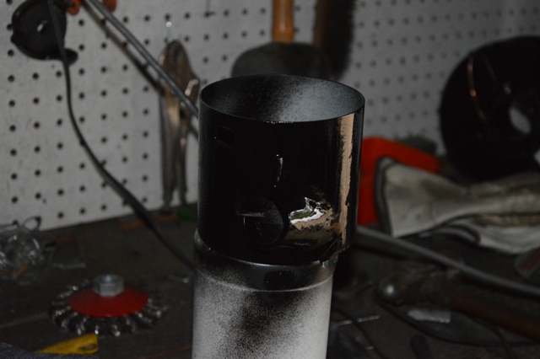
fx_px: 1012
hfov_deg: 29.9
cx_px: 270
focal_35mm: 68
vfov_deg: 20.1
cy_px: 180
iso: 3200
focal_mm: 45
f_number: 4.8
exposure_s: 1/60
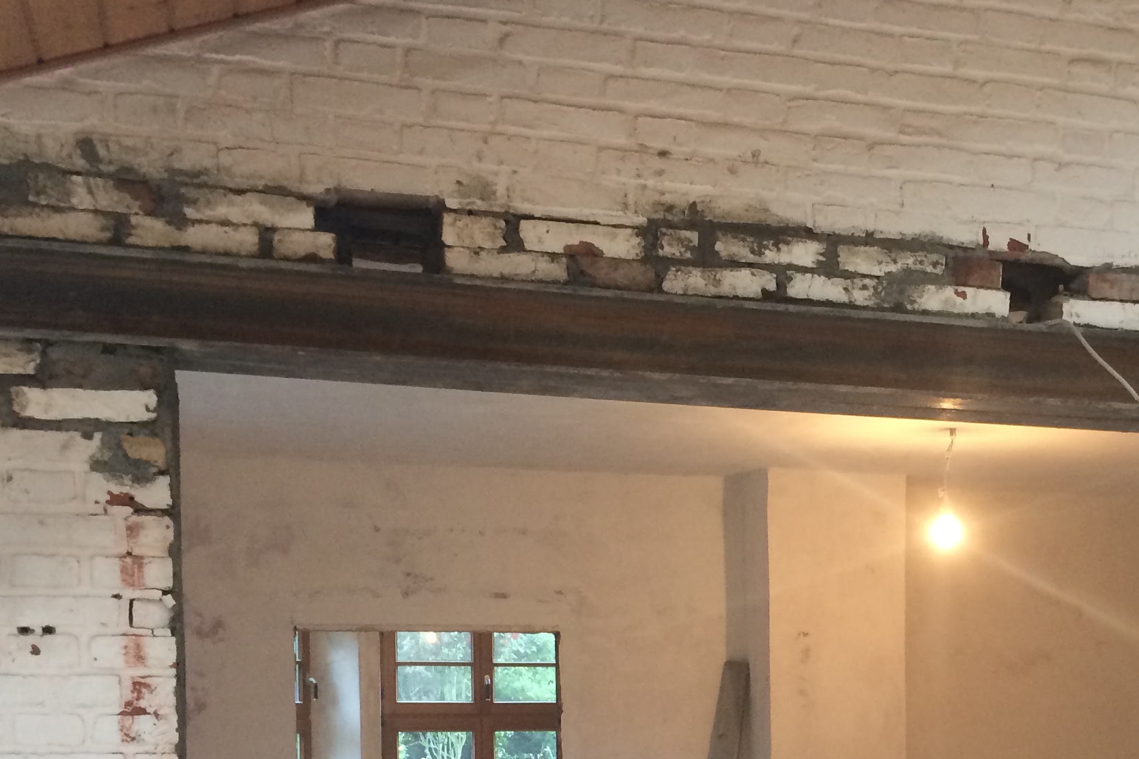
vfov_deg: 21.9
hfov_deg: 32.7
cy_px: 812
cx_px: 968
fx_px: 1866
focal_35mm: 59
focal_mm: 4.15
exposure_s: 1/33
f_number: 2.2
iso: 125
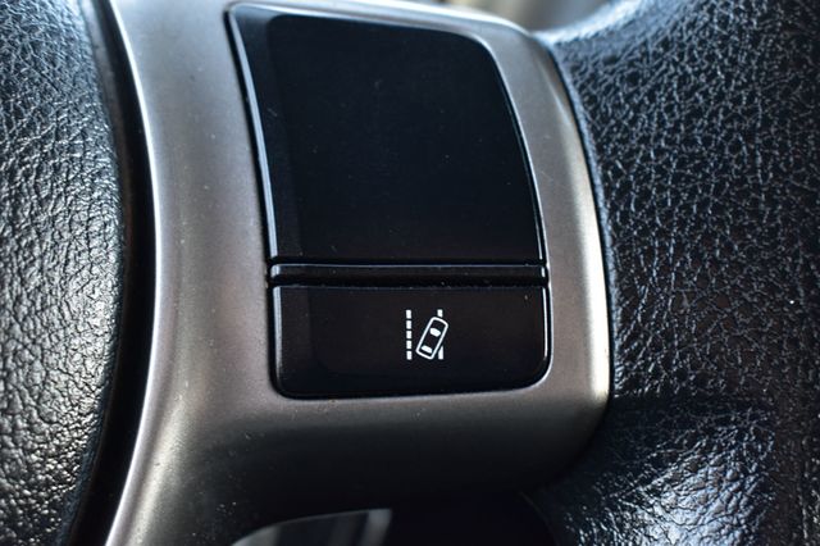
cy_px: 273
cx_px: 410
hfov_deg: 37.9
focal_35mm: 52
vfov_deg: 25.7
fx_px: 1195
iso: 1000
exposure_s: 1/15
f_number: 6.3
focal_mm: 35
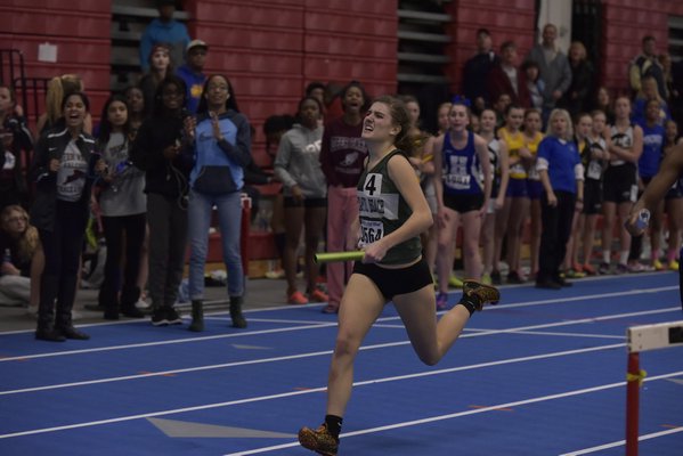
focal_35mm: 122
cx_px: 342
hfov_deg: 16.8
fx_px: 2316
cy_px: 228
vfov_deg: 11.2
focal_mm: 122
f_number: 4
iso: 5000
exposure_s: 1/640
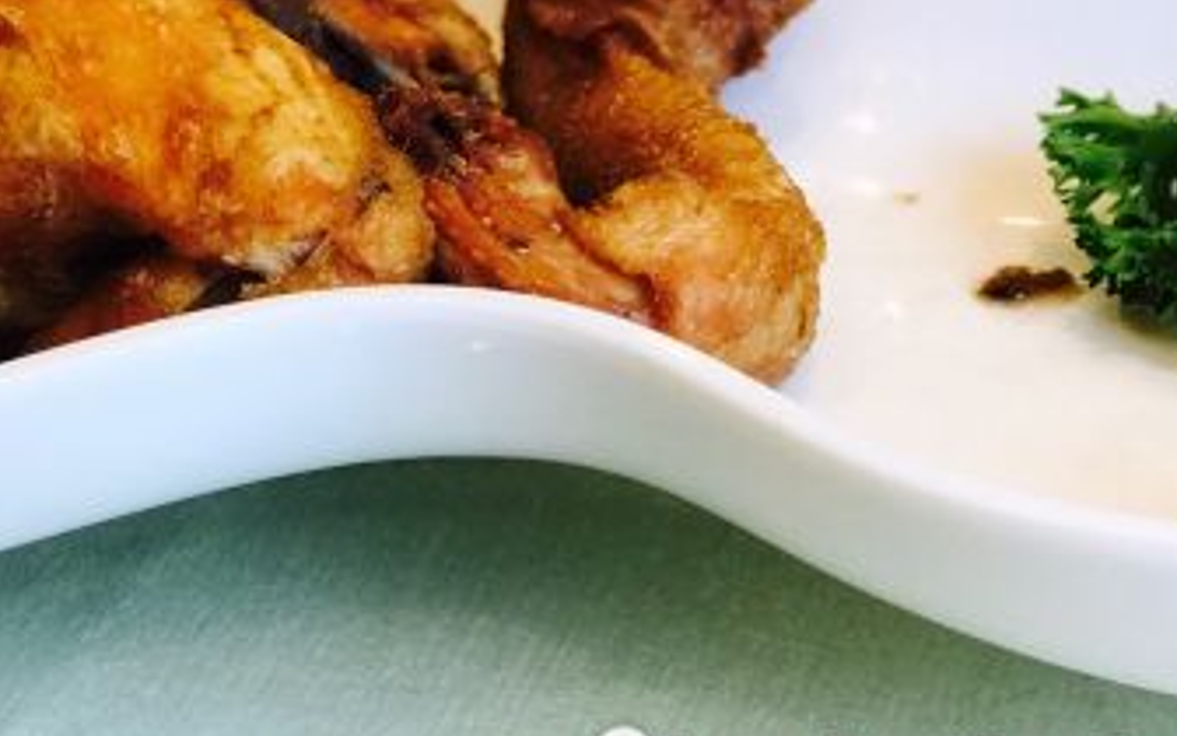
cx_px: 214
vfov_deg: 10.3
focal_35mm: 126
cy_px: 72
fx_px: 4042
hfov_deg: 16.4
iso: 80
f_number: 2.8
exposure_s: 1/50
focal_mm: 6.6
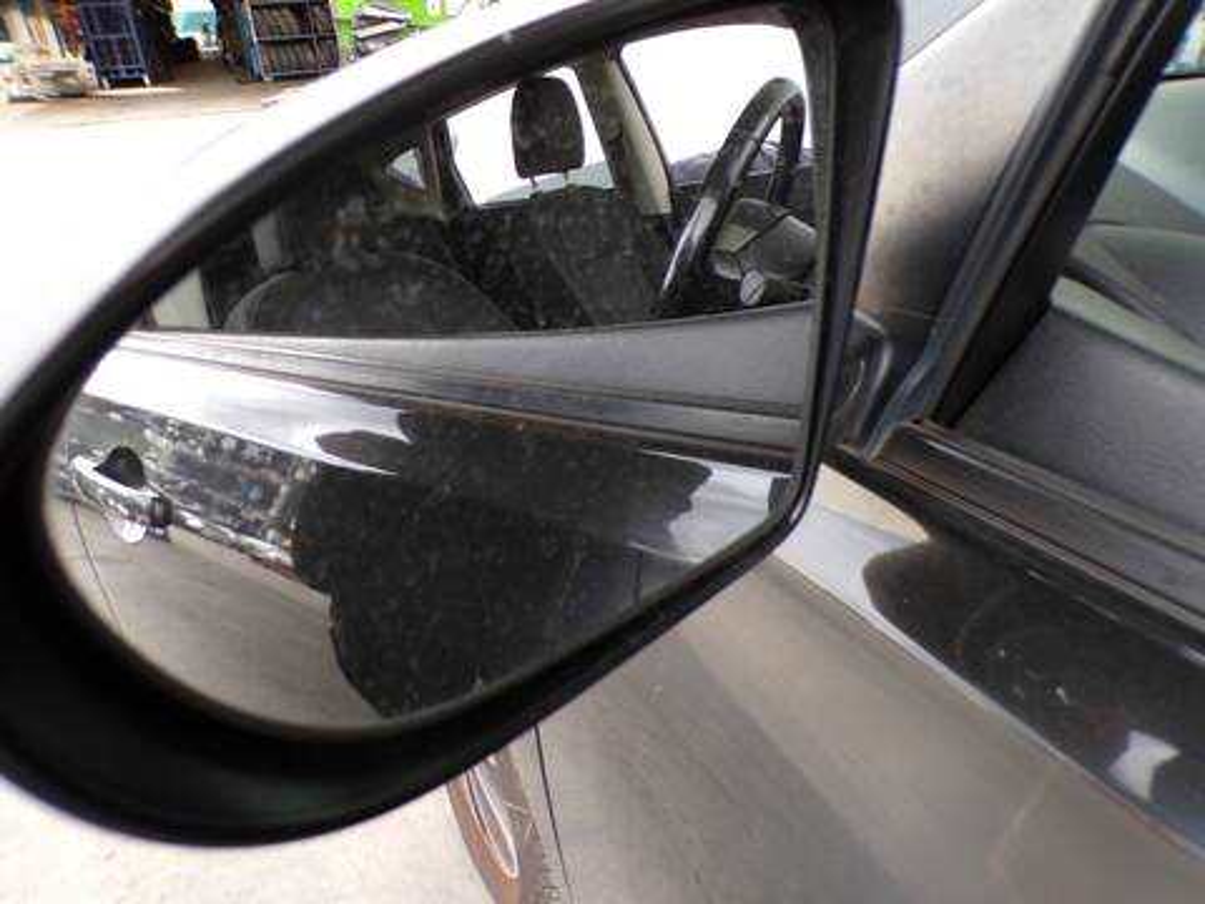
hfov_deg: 71.6
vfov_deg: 56.8
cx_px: 602
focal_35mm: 24
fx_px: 835
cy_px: 452
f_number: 3
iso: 100
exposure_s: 1/60
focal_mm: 4.3
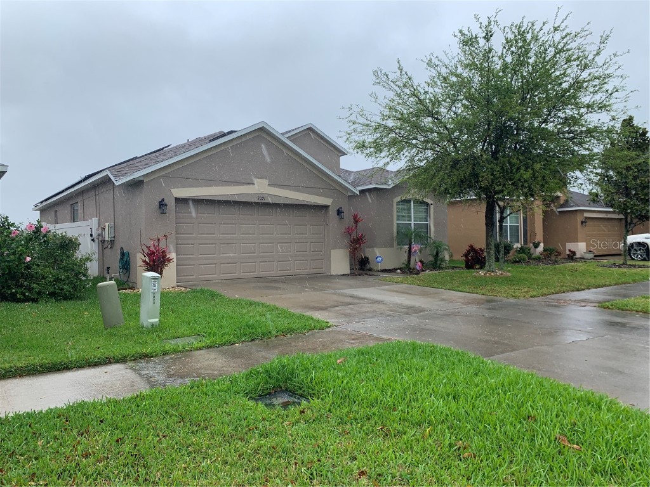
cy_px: 244
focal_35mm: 26
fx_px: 488
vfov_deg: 53.1
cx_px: 325
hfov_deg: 67.3
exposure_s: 1/500
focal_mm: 4.25
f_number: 1.8
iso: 25
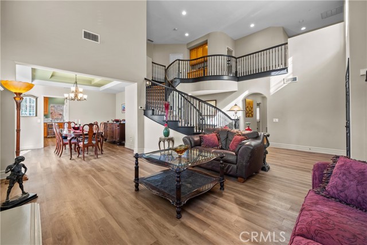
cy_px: 122
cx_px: 184
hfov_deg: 104.2
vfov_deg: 81.2
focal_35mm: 14
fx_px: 143
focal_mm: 14
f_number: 9
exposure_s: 1
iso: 250
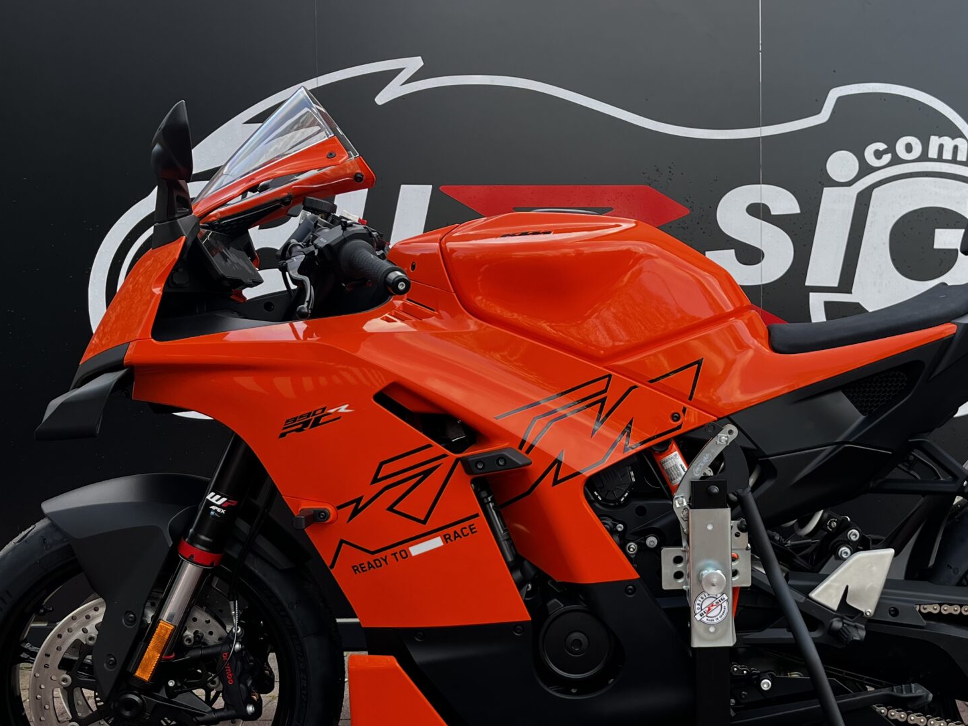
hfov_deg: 40.7
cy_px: 428
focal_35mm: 46
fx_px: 1286
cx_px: 644
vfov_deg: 31.4
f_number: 1.6
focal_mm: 5.1
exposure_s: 1/358
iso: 50
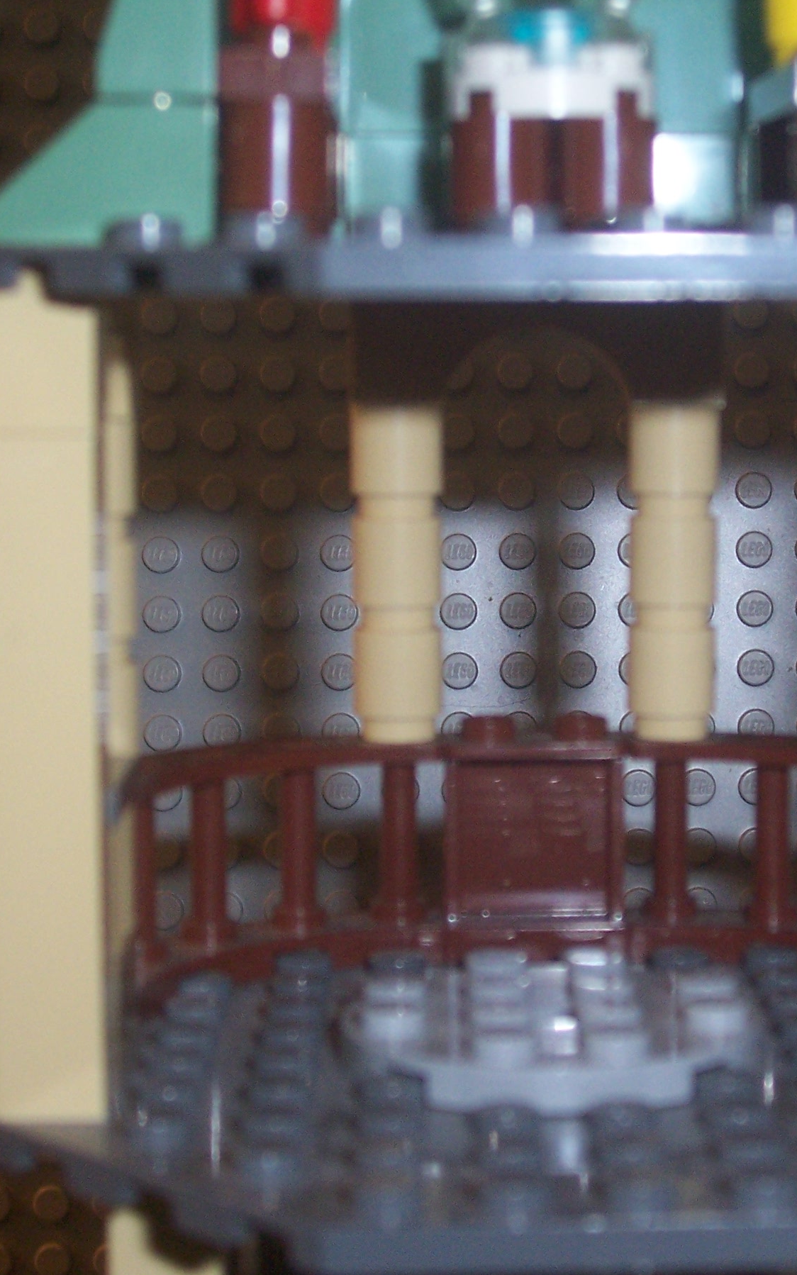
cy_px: 633
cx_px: 594
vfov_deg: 25.8
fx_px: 2780
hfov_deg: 16.2
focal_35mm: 80
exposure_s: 1/60
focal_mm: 8.6
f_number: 3.4
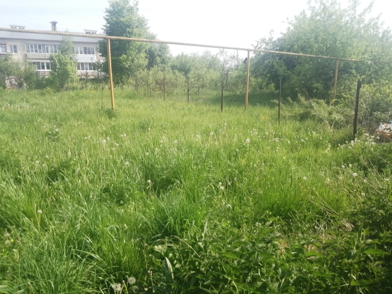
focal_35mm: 26
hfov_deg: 67.3
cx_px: 196
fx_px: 294
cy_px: 147
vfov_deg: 53.1
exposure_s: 1/908
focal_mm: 3.64
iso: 50
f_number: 1.8
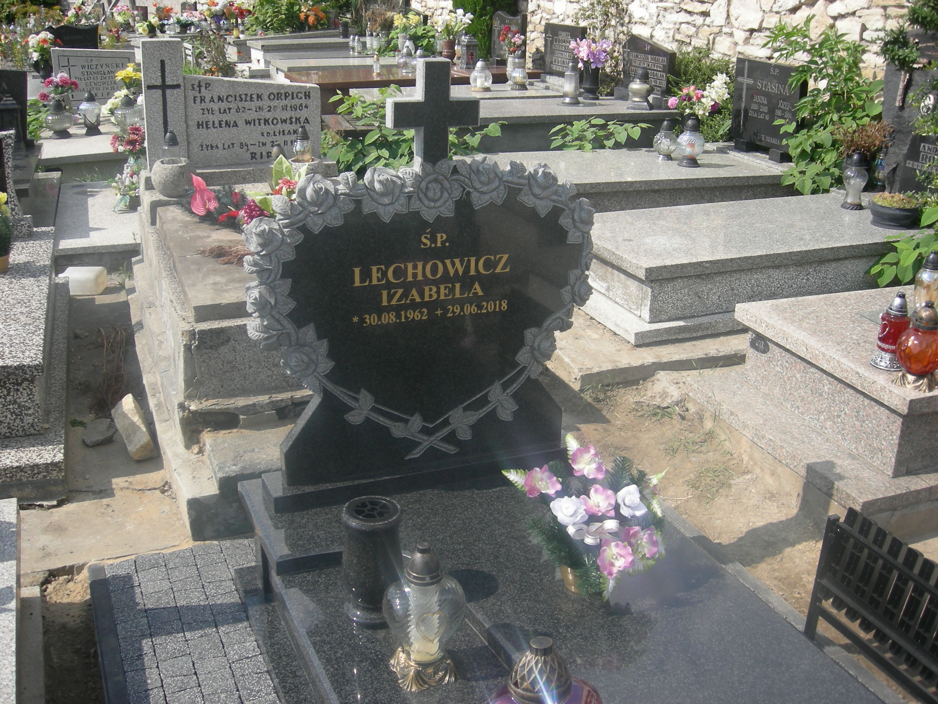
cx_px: 469
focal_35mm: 36
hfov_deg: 51.4
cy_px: 352
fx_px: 976
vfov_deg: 39.7
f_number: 2.7
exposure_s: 1/965
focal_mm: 7.5
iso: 64
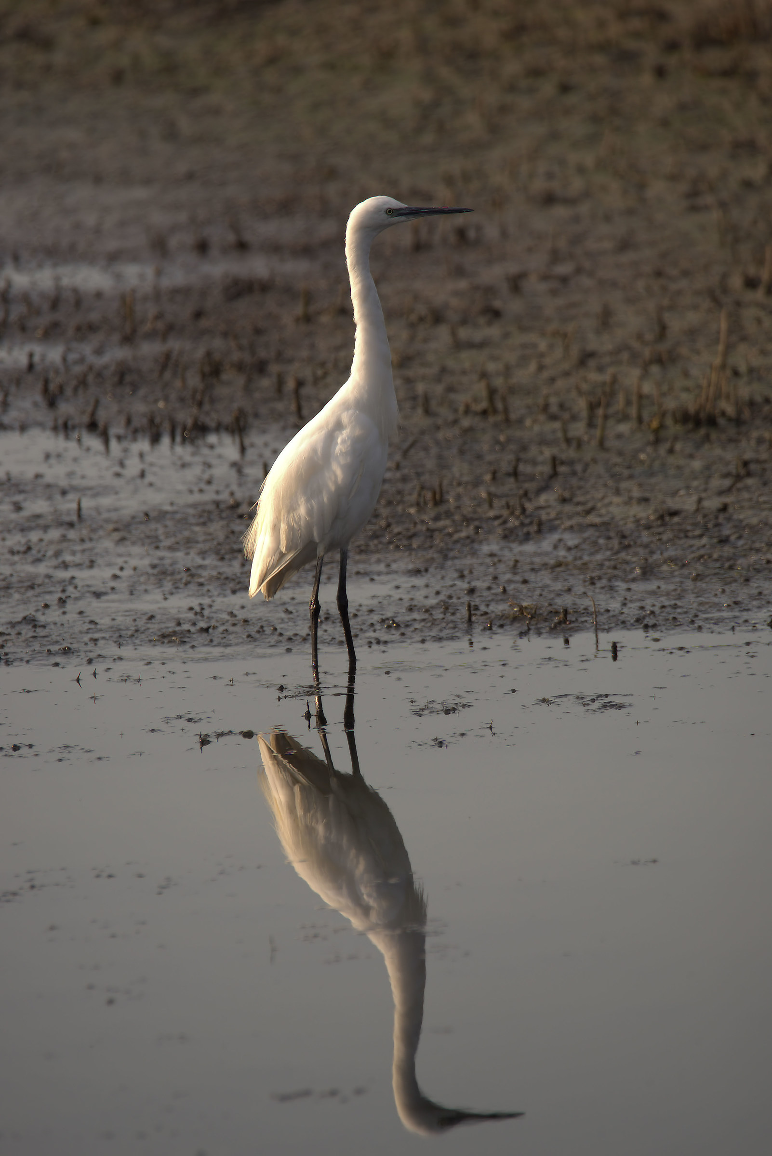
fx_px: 19282
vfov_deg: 3.4
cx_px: 386
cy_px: 578
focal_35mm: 600
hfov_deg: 2.3
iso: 400
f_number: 8
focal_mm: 600
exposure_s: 1/800
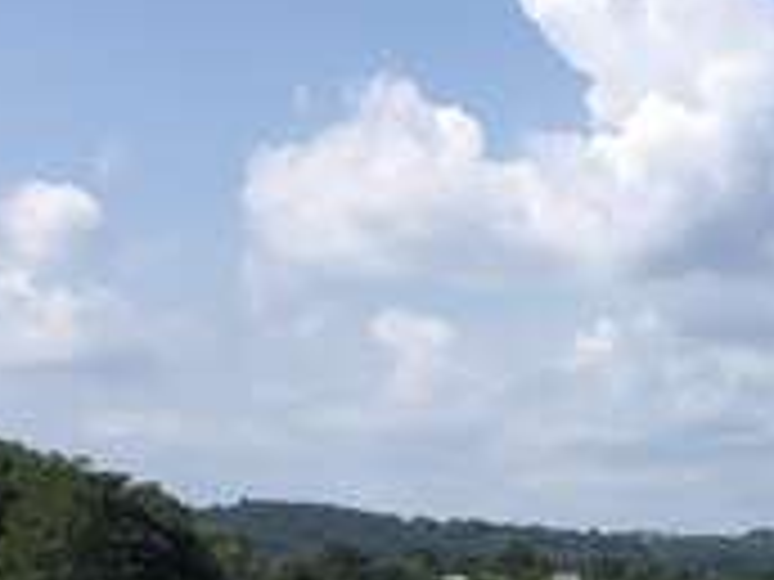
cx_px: 1080
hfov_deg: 14.4
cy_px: 967
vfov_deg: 10.8
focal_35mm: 130
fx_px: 2907
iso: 20
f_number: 1.8
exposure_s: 1/2208
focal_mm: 4
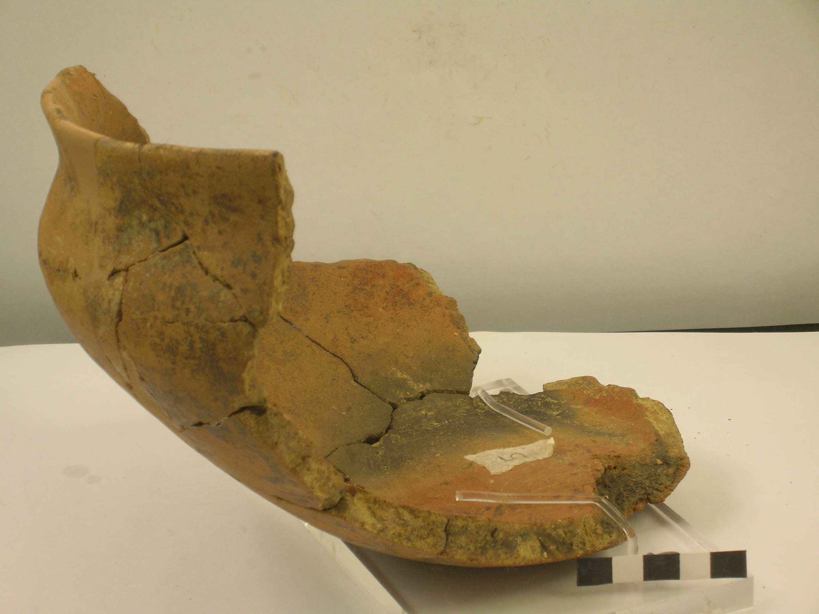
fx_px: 2342
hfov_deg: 19.8
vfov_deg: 14.9
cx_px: 410
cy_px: 307
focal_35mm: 99
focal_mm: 16.4
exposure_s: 1/4.9
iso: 50
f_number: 4.8
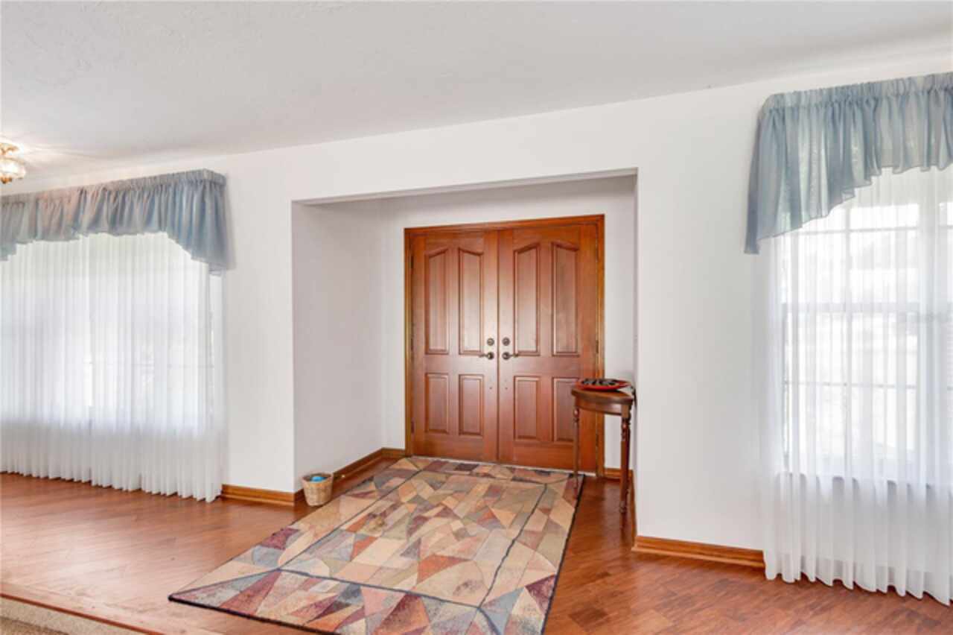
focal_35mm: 16
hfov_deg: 95.0
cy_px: 318
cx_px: 476
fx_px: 437
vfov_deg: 72.0
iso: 250
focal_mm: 11
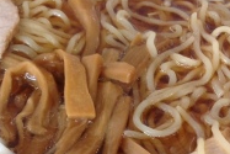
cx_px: 89
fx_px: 620
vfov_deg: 13.9
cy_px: 164
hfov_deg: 21.0
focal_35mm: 97
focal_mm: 4.28
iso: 64
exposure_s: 1/15
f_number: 2.4
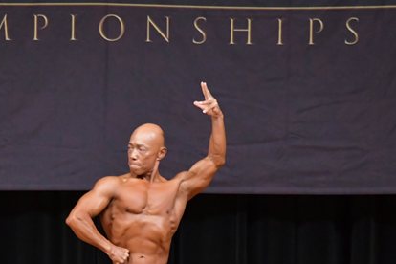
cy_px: 239
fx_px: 4939
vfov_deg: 3.1
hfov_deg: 4.6
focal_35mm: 449
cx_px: 149
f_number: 5.6
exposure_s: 1/400
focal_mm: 160
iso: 5000
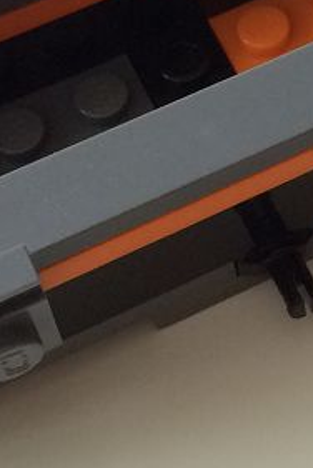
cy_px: -9
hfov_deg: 9.5
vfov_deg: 14.4
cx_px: 488
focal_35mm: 140
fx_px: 1821
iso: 64
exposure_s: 1/30
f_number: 2.2
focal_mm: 4.15
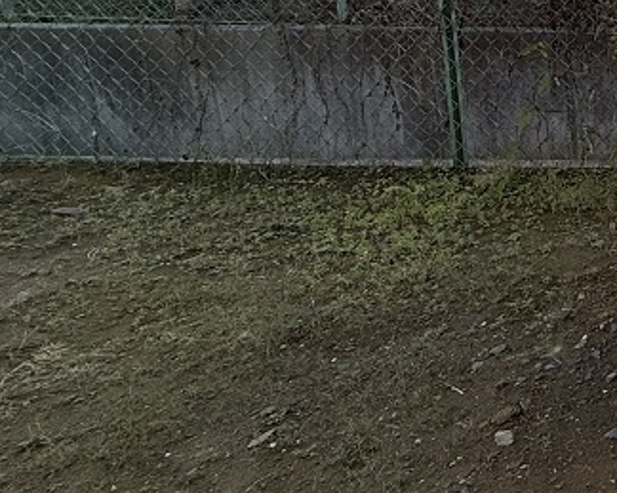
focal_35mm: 51
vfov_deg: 27.1
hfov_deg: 22.9
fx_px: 931
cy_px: -53
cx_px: 1076
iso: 50
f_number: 2.2
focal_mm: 2.22
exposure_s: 1/658
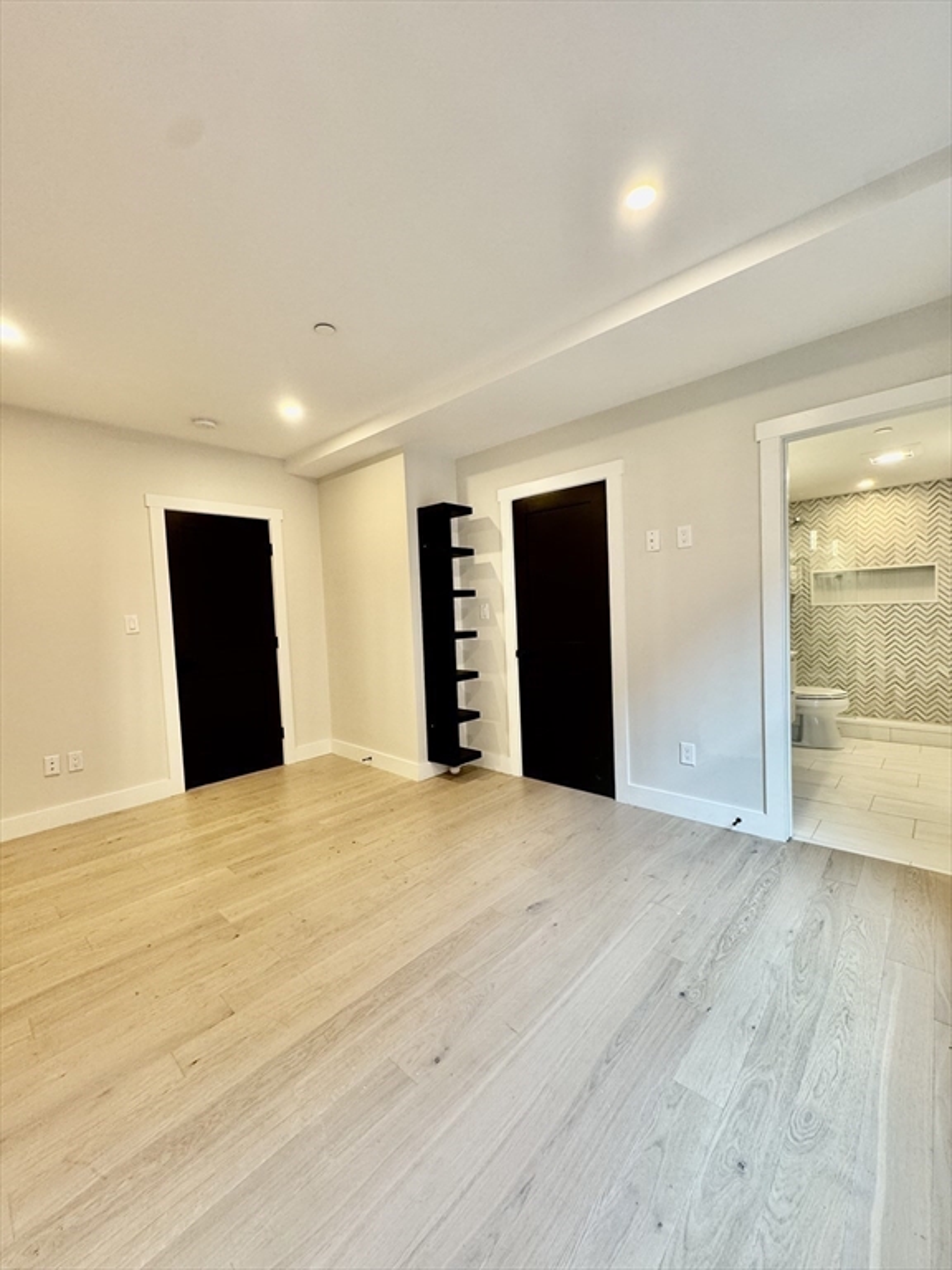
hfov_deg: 85.7
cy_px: 635
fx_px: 513
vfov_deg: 102.1
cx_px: 476
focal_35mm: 14
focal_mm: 2.22
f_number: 2.2
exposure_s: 1/60
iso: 160
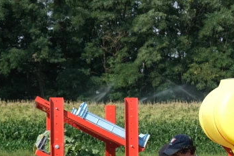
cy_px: 145
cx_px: 288
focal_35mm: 138
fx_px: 897
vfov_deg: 9.9
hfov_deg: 14.4
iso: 100
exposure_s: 1/500
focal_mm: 26.5
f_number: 4.5
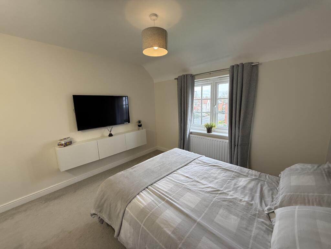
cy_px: 124
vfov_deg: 85.7
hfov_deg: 102.1
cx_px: 166
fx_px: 134
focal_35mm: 14
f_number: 2.2
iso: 80
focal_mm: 2.22
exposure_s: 1/100
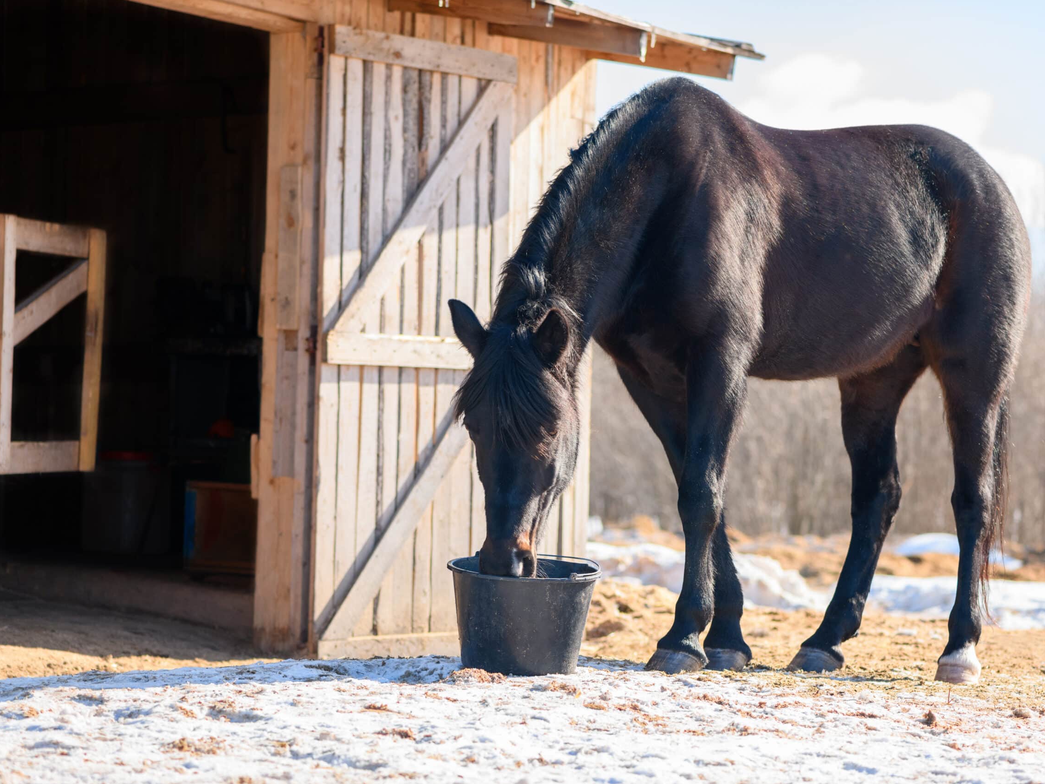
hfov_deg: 17.3
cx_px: 588
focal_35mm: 114
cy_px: 392
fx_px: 3441
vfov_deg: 13.0
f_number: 5
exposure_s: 1/640
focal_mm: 105
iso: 400
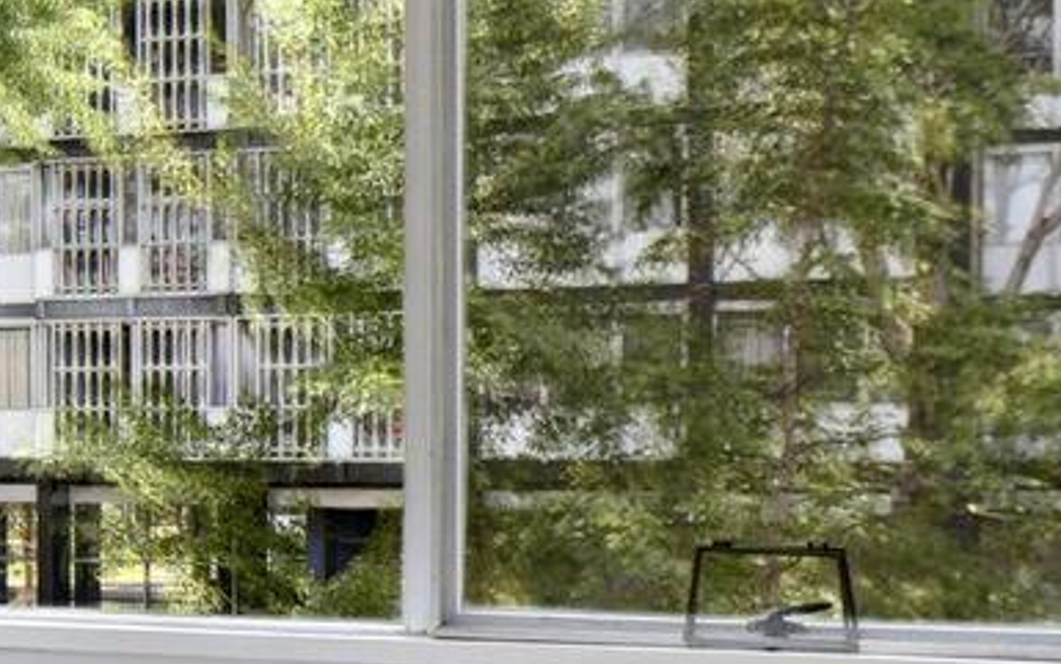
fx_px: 1765
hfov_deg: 33.1
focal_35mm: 61
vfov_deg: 21.2
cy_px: 438
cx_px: 339
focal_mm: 16
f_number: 8
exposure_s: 1/40
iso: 200
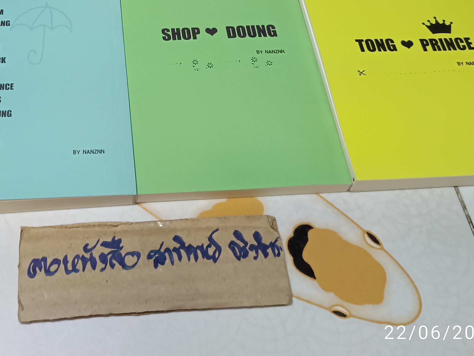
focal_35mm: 49
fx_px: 671
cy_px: 6
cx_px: 116
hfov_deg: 37.9
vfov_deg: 28.0
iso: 1205
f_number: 1.7
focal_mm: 5.31
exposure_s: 1/33.3
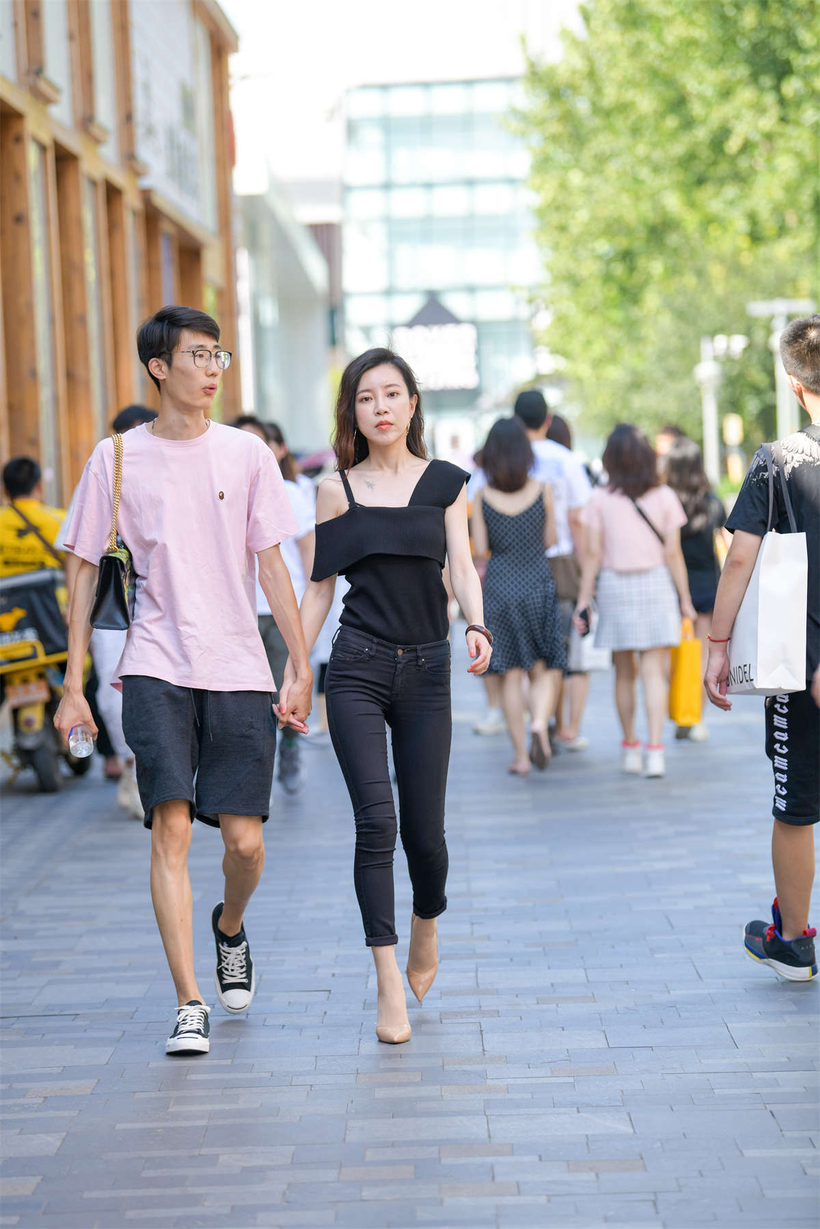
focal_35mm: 122
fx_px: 4168
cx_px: 410
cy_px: 614
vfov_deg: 16.8
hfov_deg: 11.2
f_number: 3.2
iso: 180
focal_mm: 122
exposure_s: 1/800
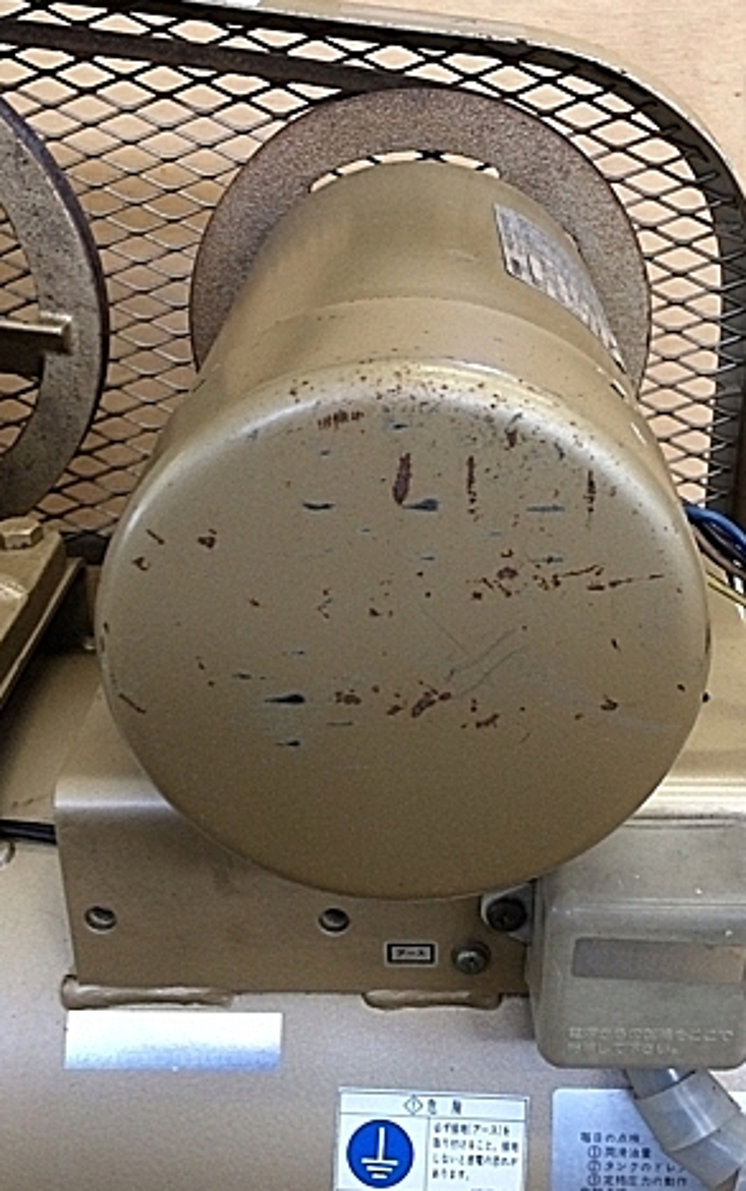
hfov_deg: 30.4
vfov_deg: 47.2
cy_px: 598
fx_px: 1365
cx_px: 476
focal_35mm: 42
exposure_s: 1/30
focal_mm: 4.15
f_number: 2.2
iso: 80
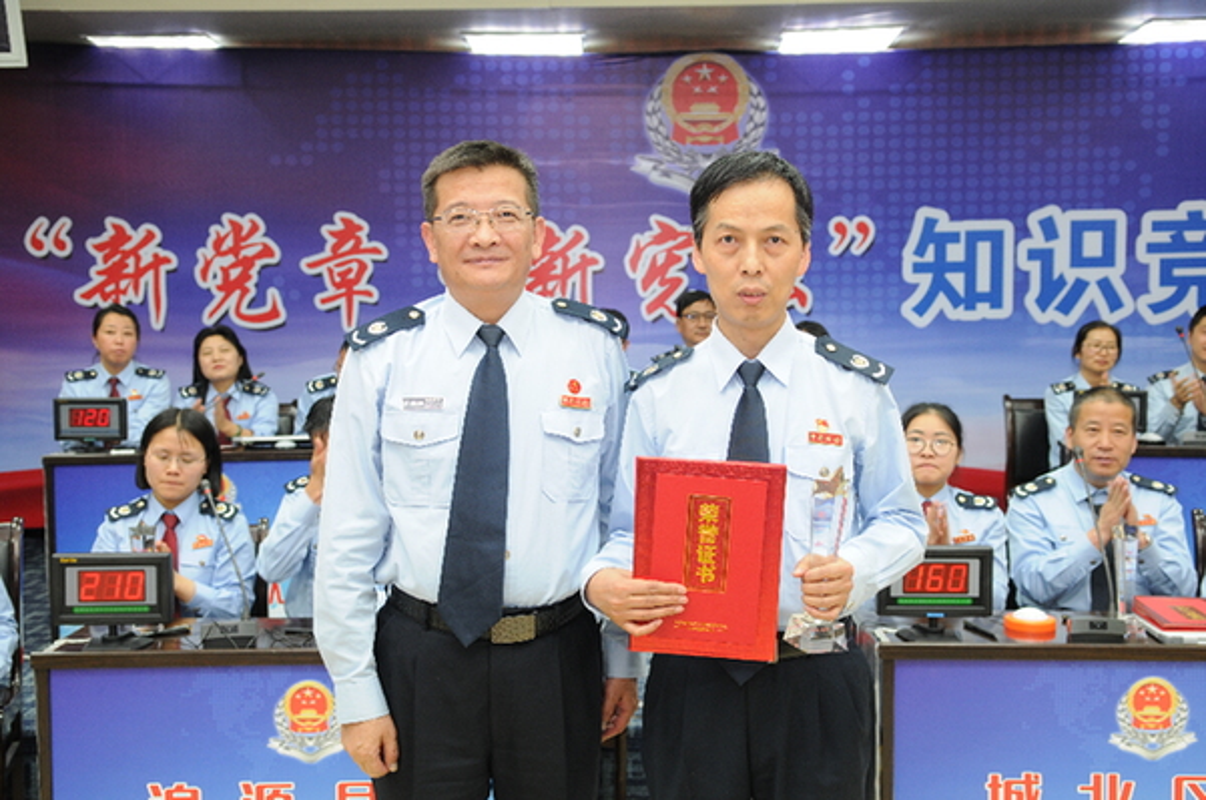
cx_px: 603
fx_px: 1305
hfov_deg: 49.6
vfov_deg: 34.1
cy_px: 400
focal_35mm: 39
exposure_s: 1/30
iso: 400
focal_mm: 26
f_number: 3.5
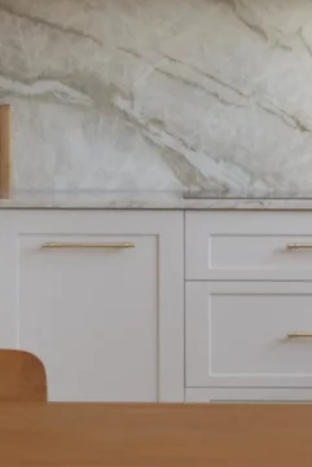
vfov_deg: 7.6
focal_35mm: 268
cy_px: -44
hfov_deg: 5.1
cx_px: -124
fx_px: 3480
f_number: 2.8
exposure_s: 1/60
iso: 200
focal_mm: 56
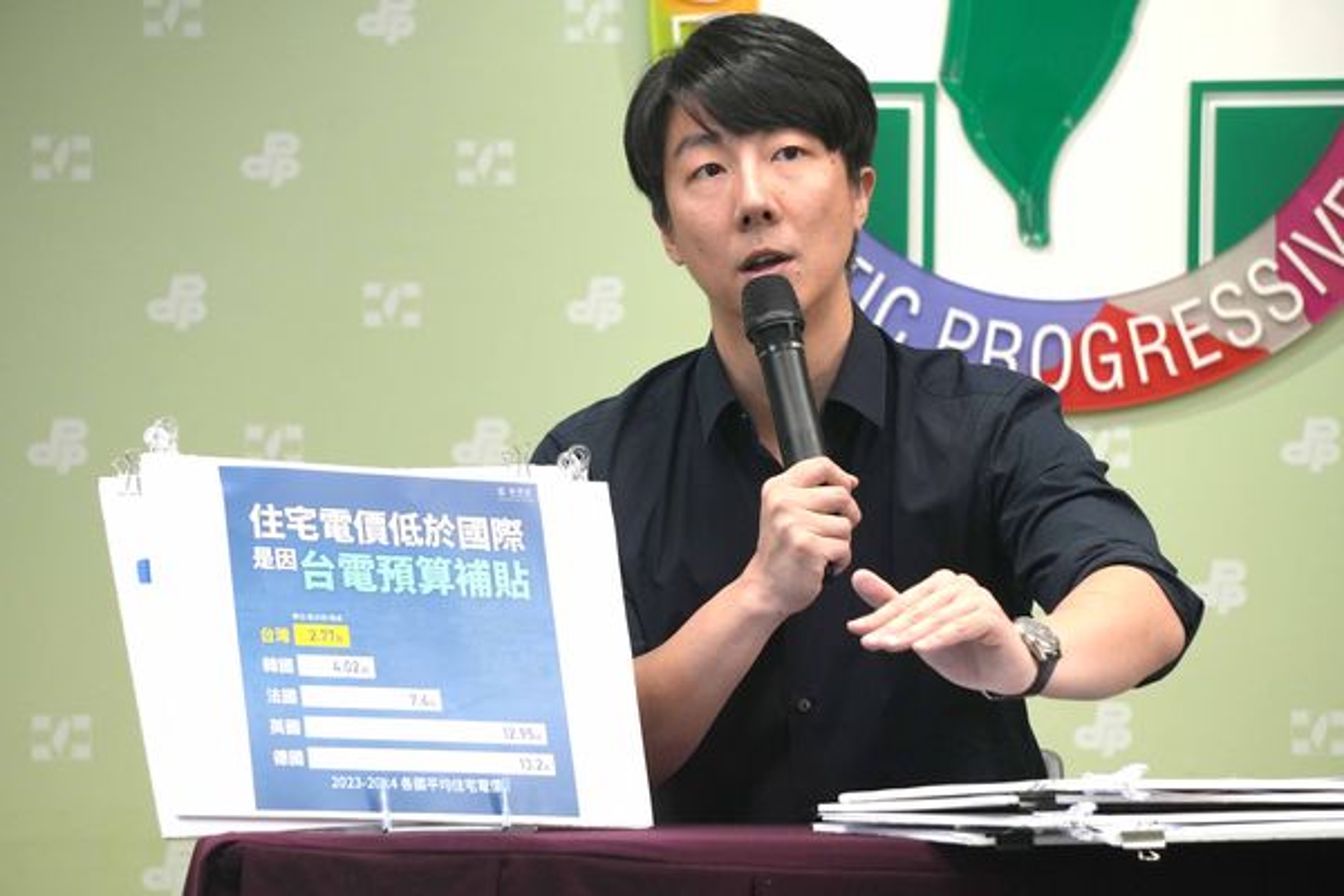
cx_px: 672
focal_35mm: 178
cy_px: 448
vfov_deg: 7.7
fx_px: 6663
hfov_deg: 11.5
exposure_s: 1/160
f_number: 5.6
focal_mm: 119
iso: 640
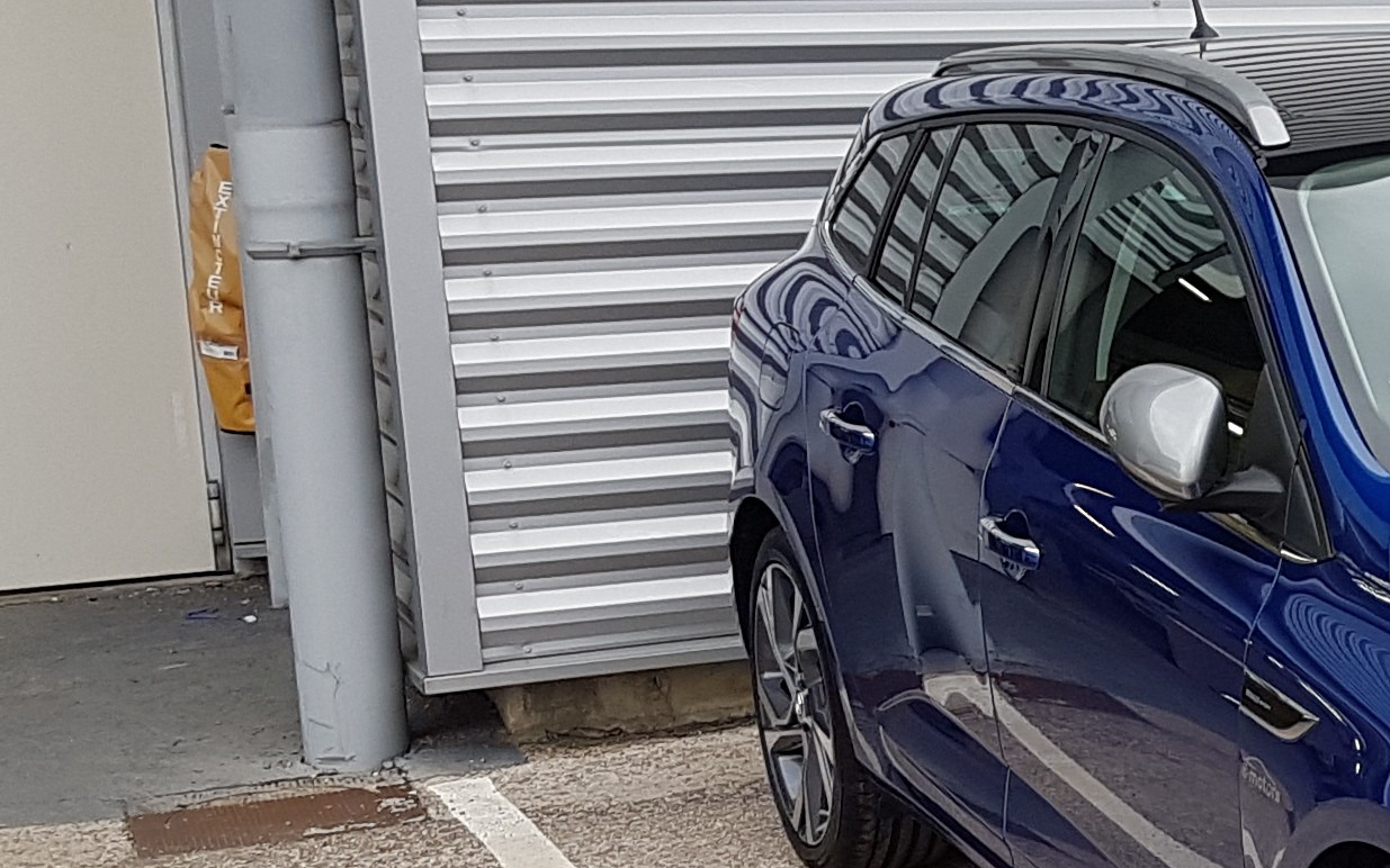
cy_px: 570
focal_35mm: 90
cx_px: 1873
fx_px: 3410
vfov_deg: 14.5
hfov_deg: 20.7
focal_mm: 4.2
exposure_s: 1/134
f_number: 1.7
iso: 40
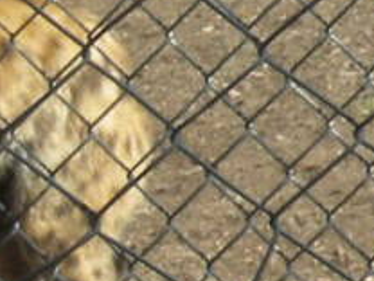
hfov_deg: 3.5
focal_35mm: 555
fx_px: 5996
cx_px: -836
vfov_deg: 2.7
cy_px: 175
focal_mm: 12.7
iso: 64
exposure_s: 1/30
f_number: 14
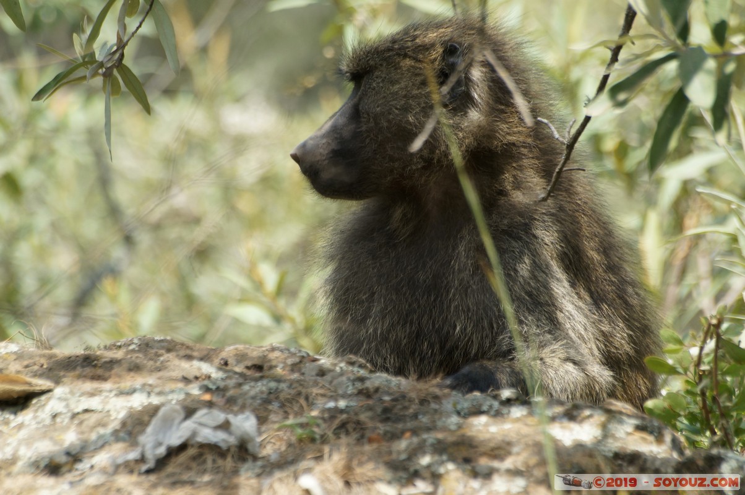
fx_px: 9302
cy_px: 248
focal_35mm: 450
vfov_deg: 3.0
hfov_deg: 4.6
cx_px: 372
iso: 400
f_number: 8
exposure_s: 1/400
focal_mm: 300
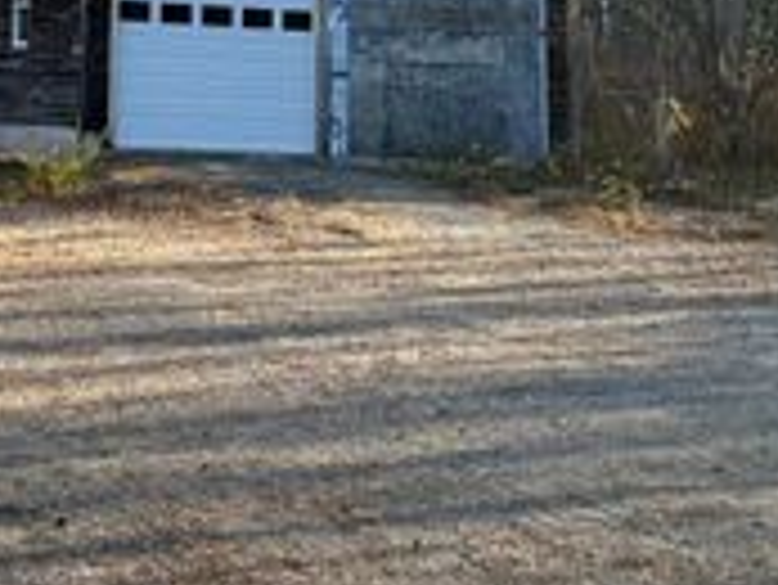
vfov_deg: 18.2
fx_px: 1687
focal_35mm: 75
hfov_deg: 25.2
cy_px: -200
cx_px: 72
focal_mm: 5.96
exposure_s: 1/1901
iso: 50
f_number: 1.6
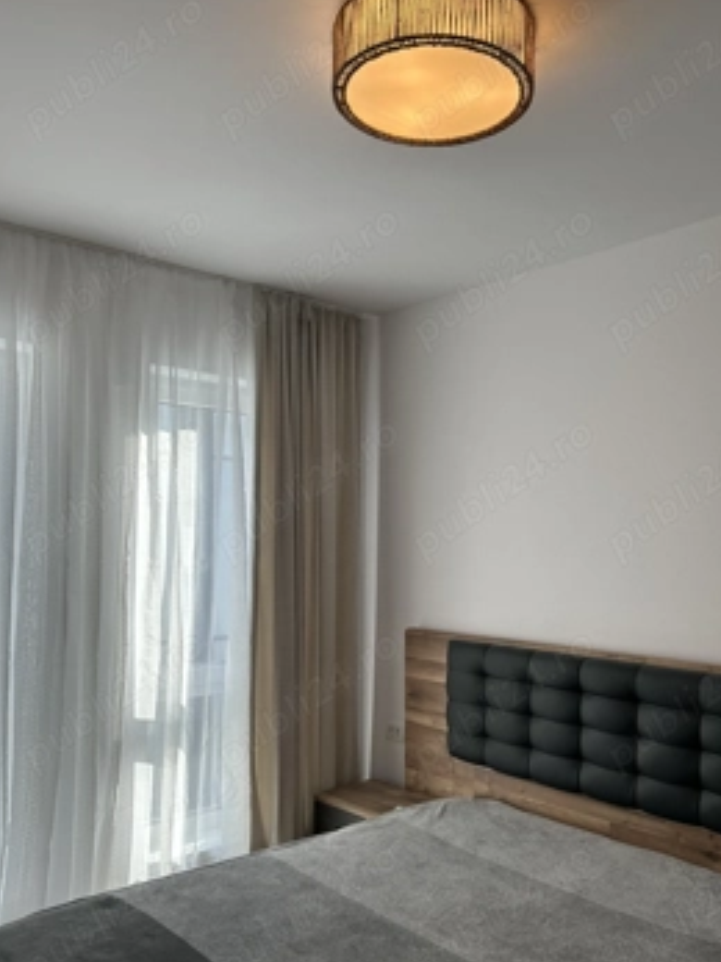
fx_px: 834
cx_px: 405
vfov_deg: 59.8
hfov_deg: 46.7
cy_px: 535
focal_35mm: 30
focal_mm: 5.7
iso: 50
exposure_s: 1/332
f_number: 1.5
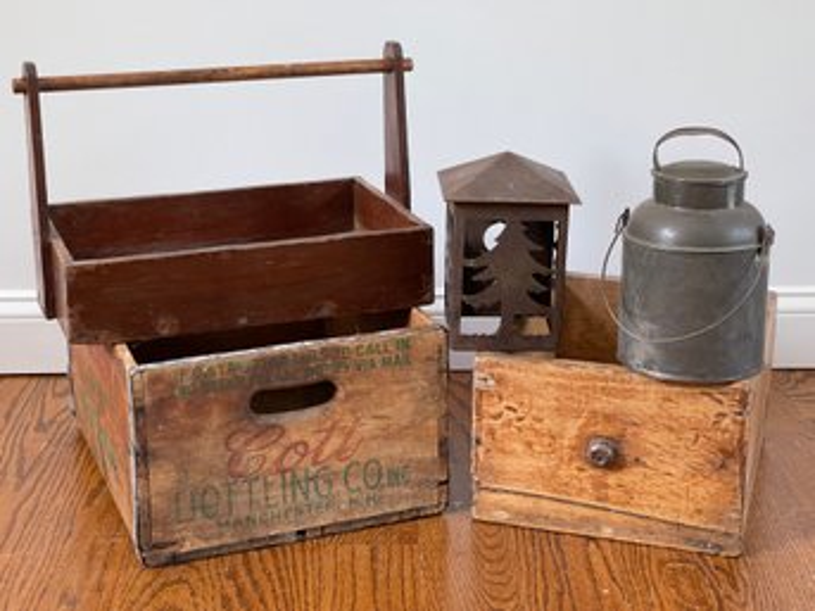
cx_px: 408
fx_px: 1506
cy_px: 306
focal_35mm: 64
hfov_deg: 30.3
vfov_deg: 22.9
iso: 200
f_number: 2.2
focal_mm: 7.5
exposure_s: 1/60
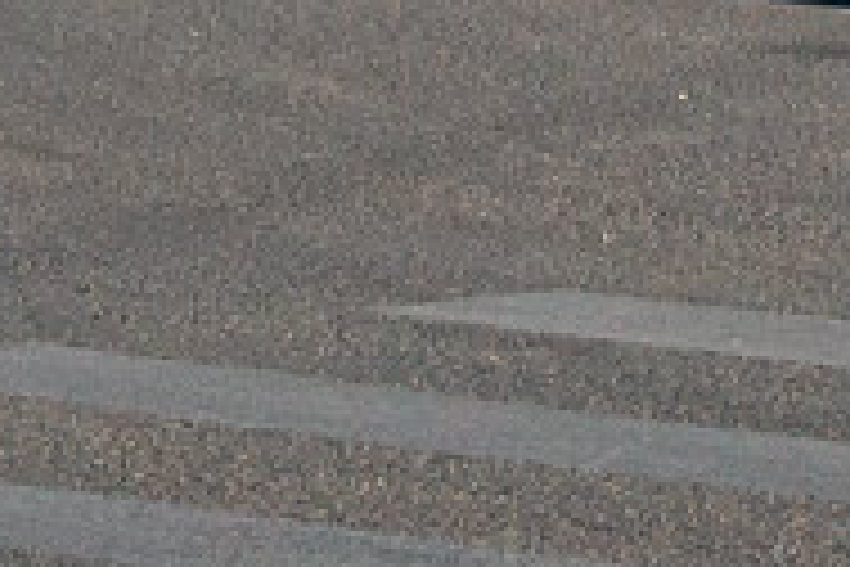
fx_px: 8972
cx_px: -724
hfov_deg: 5.3
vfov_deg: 3.5
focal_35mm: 380
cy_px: -1606
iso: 280
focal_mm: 32
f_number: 8
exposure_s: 1/640
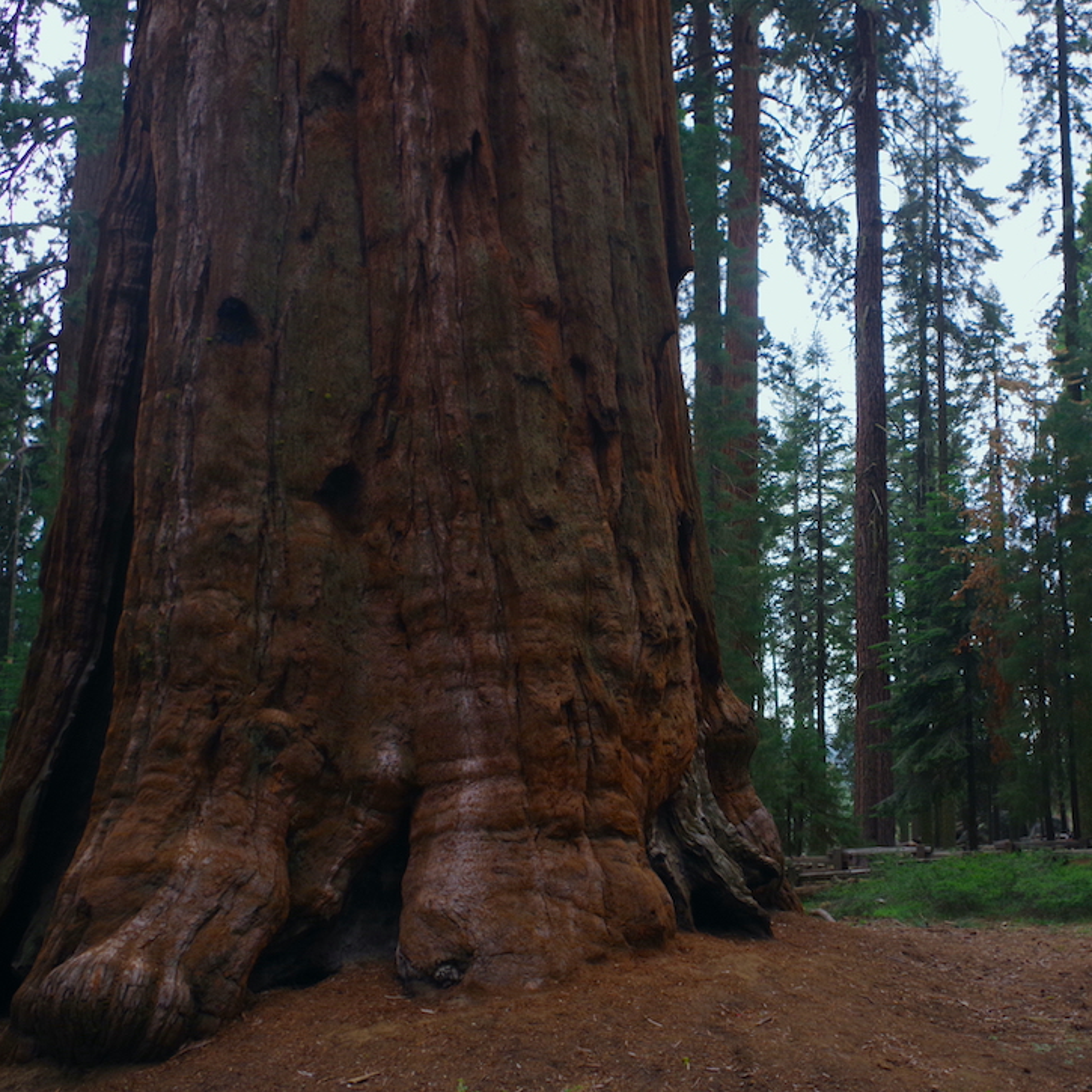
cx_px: 774
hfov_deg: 46.1
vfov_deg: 47.2
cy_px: 549
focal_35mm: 35
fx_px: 1249
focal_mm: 18
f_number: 4.5
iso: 400
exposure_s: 1/30
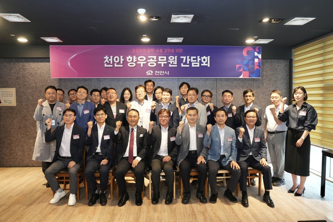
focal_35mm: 24
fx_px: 222
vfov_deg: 53.1
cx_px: 166
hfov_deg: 73.7
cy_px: 111
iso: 3200
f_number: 4
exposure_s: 1/160
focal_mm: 24
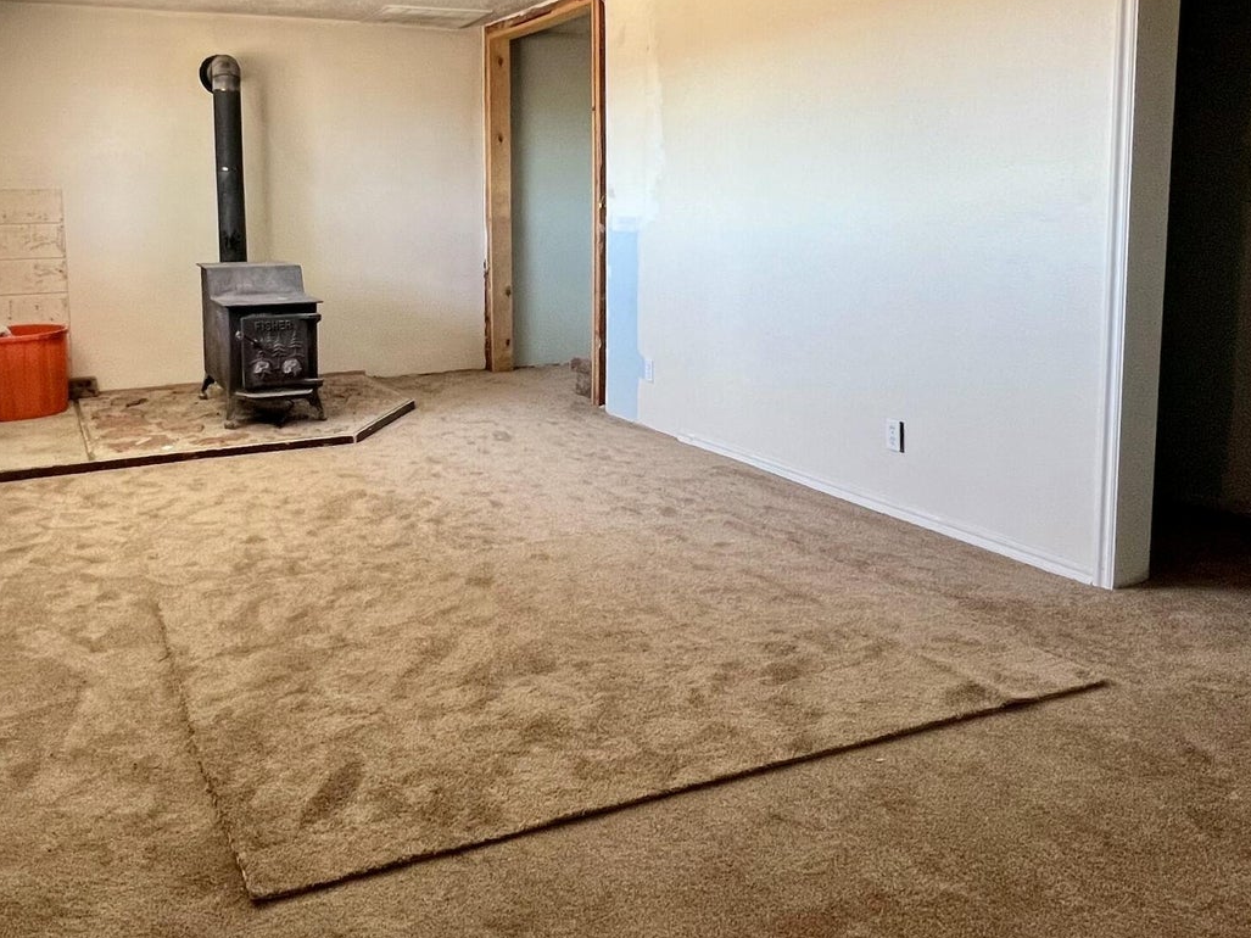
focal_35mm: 27
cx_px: 473
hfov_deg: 64.4
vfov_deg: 50.5
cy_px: 320
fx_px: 976
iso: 125
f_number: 1.8
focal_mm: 1.57
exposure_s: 1/99
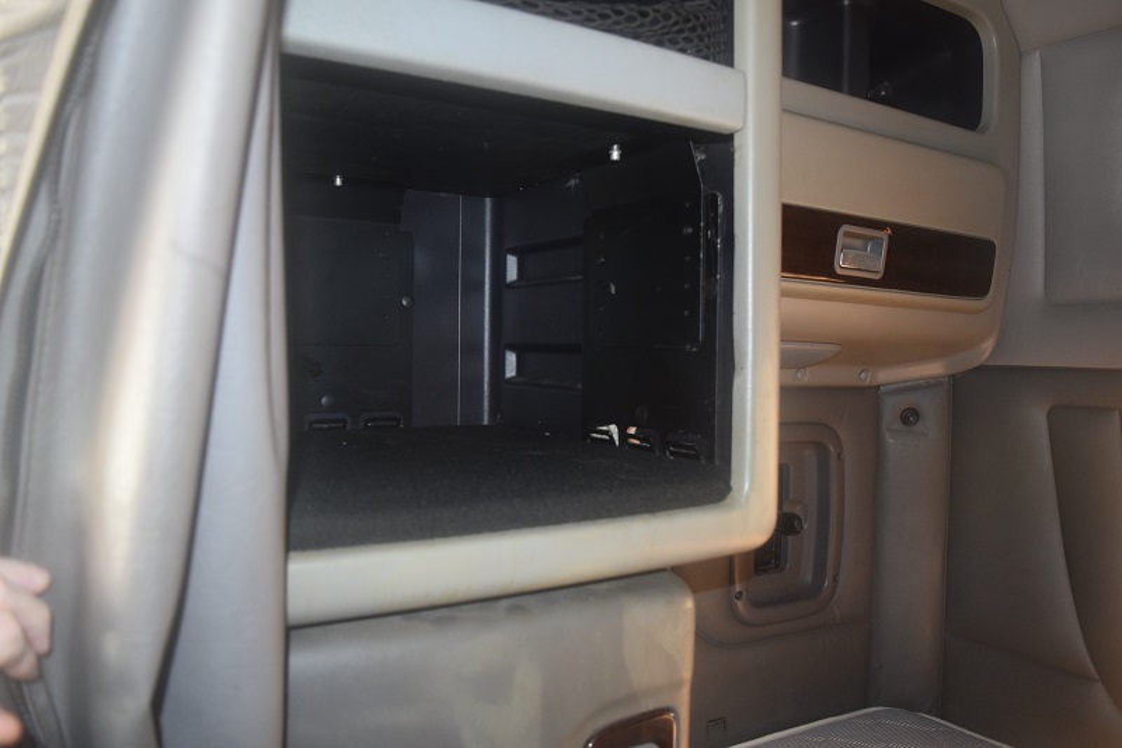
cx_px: 561
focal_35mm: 27
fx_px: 841
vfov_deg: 47.9
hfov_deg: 67.4
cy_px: 374
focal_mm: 18
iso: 1600
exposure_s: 1/60
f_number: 3.5
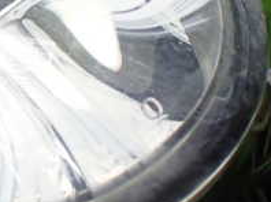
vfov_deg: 16.2
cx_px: -29
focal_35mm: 91
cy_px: 78
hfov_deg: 20.5
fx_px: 712
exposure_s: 1/125
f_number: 2.3
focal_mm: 5.4
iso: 800
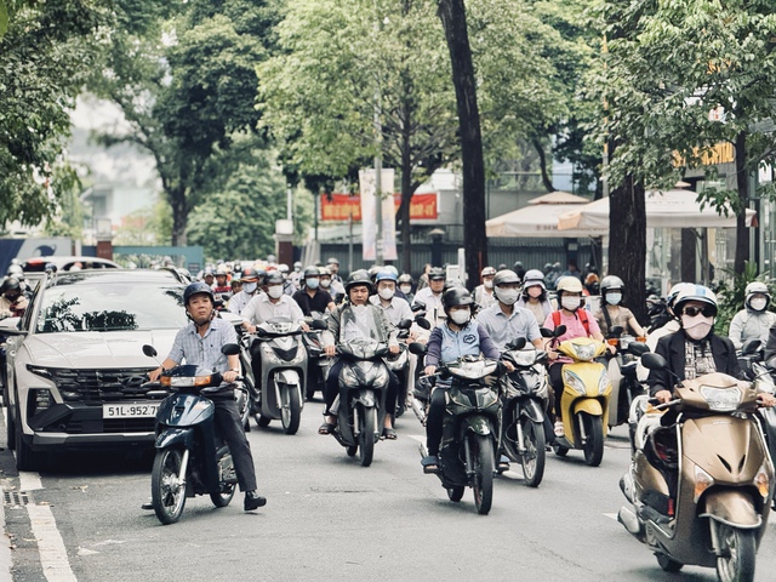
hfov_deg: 16.4
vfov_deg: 12.3
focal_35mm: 120
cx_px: 388
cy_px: 291
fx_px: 2690
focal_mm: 15.66
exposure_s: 1/99
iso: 160
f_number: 2.8
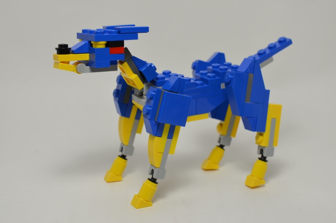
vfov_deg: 22.5
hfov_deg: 33.5
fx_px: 559
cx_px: 168
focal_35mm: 60
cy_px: 112
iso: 280
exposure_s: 1/30
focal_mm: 40
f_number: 9
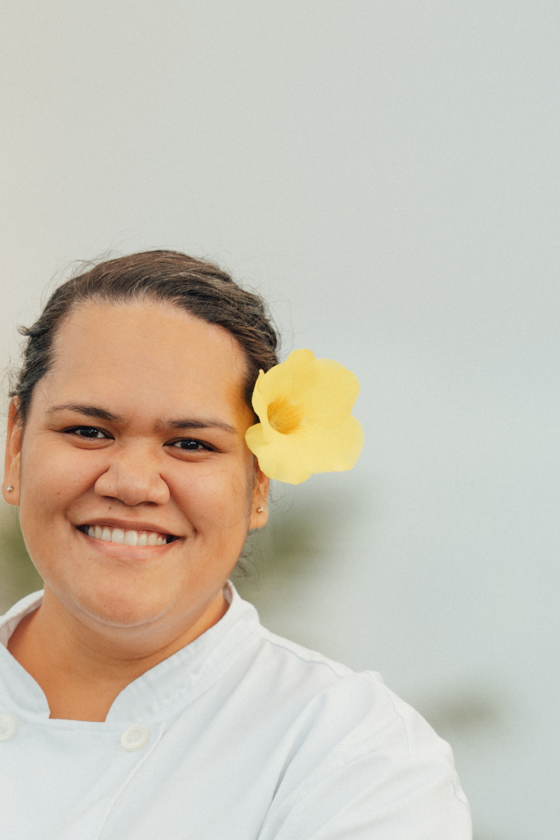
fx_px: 8276
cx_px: 52
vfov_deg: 5.8
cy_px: 506
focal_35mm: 355
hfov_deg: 3.9
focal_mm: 161.8
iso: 200
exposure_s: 1/250
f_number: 4
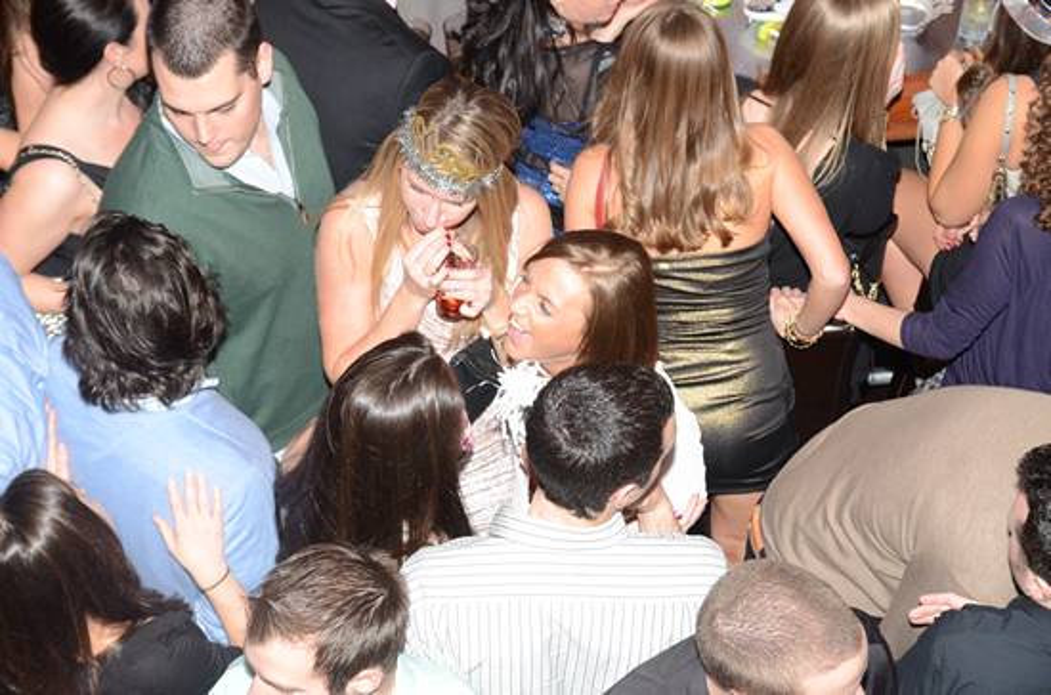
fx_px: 2185
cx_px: 526
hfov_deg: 27.1
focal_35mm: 75
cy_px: 348
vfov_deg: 18.1
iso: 1250
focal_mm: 50
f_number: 4.5
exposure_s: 1/30
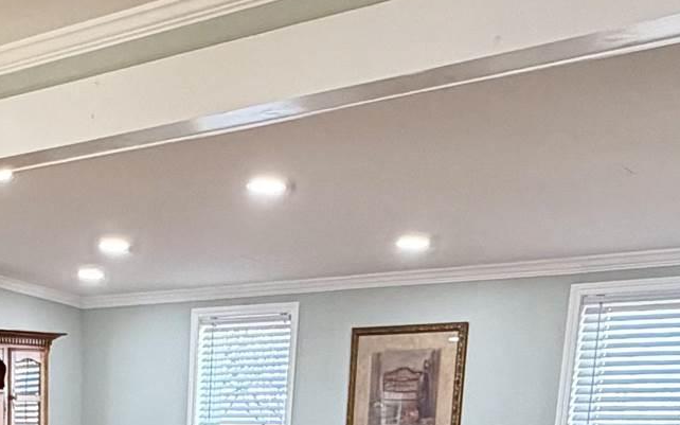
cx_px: 12
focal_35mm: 71
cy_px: 738
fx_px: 1316
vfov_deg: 15.9
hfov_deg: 27.4
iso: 250
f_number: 2.2
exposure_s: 1/120
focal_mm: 2.22
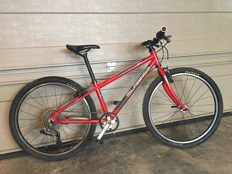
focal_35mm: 29
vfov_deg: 48.2
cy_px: 87
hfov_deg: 61.7
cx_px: 116
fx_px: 194
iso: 200
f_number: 2.2
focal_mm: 4.15
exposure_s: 1/15
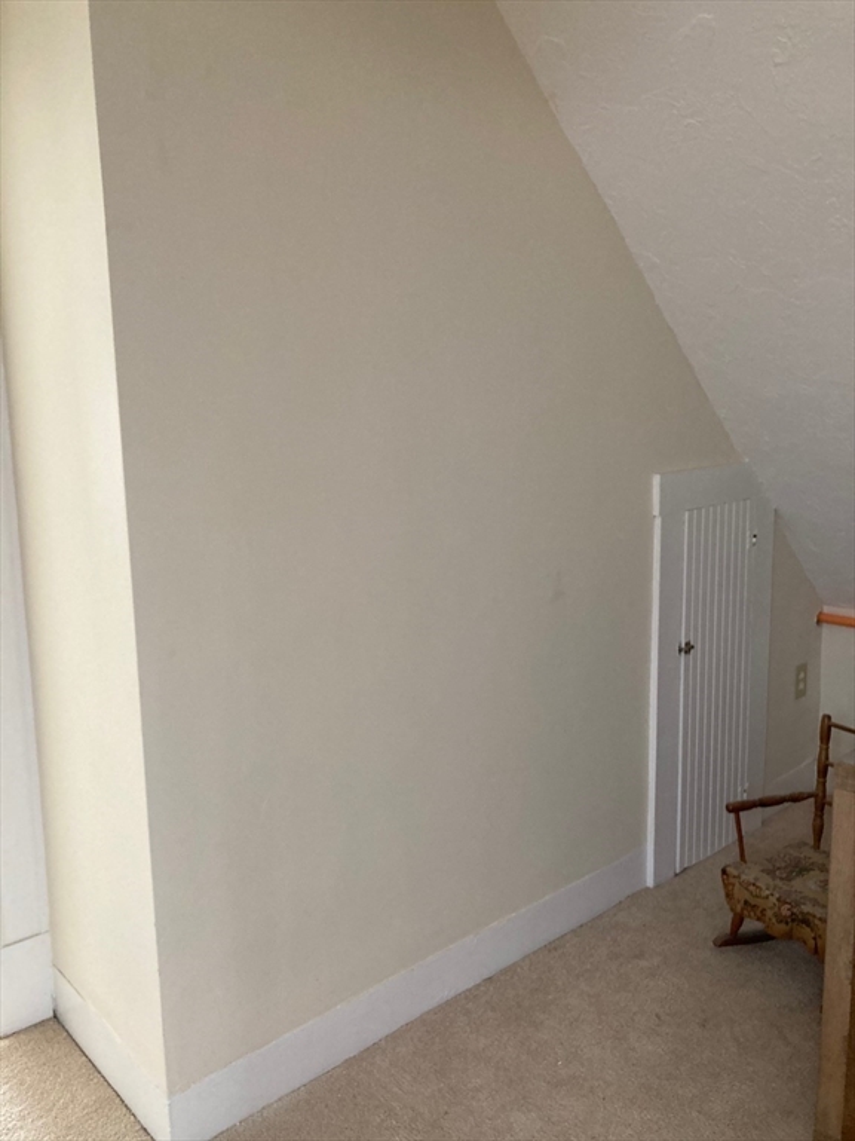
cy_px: 570
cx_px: 428
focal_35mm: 28
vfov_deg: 63.4
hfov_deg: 49.7
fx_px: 922
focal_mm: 3.99
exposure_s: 1/60
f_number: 1.8
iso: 200
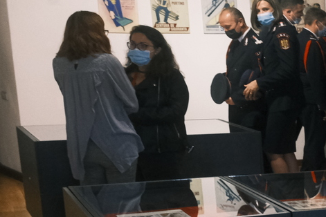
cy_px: 257
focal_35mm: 105
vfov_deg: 12.7
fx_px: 951
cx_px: 612
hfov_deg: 16.0
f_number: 4
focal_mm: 16
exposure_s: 1/100
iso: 2000
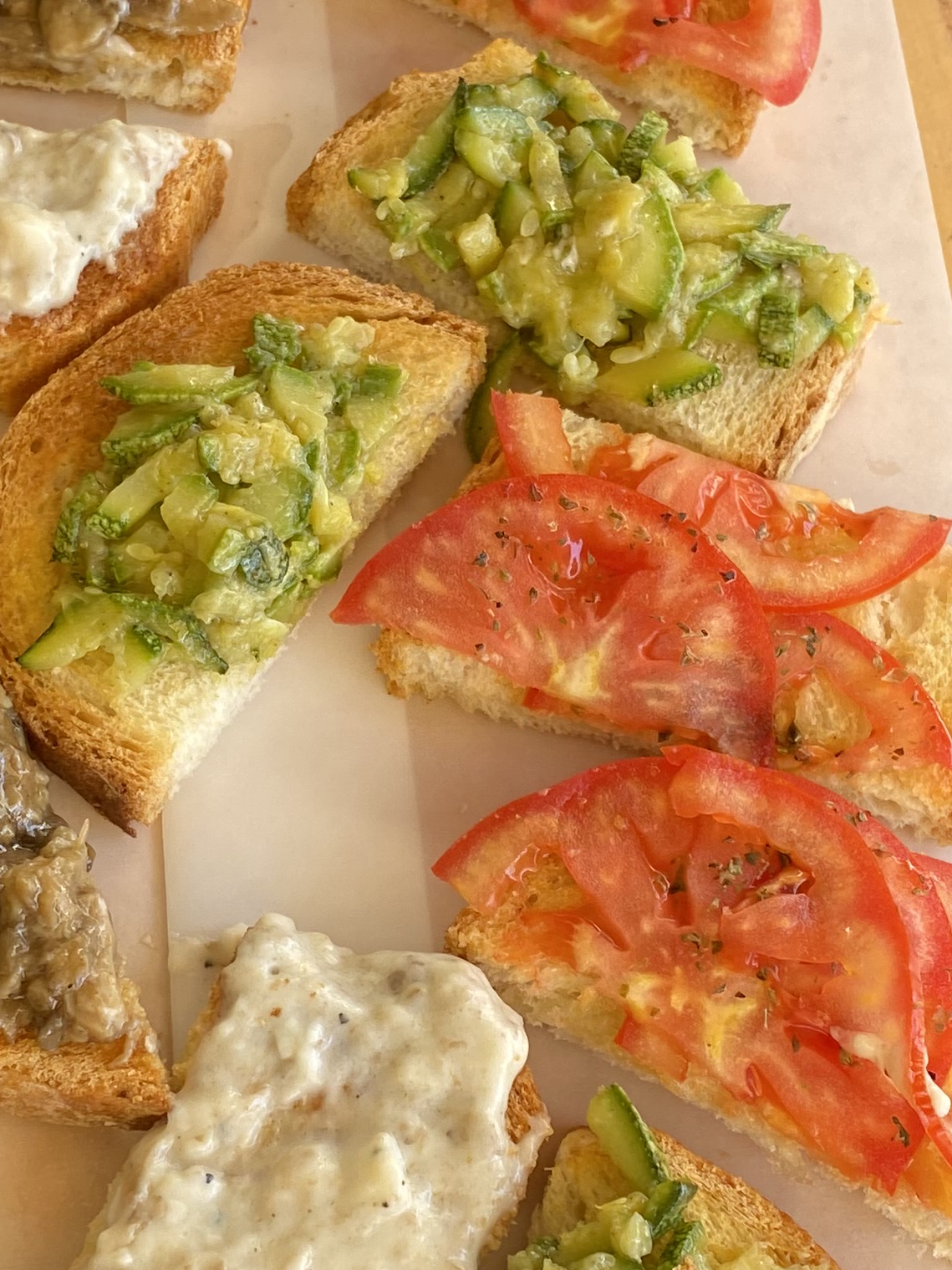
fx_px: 2531
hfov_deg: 21.3
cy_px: 630
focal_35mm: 69
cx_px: 429
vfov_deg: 28.2
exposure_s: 1/121
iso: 40
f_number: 1.8
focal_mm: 4.25
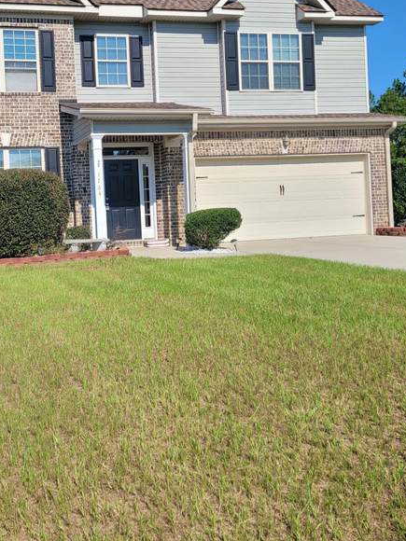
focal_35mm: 43
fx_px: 672
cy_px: 214
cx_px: 112
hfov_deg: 33.1
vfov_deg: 43.6
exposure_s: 1/2450
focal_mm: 5.4
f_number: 1.8
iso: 40
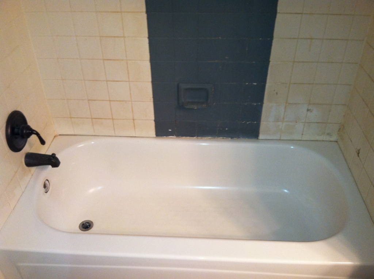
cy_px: 140
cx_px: 187
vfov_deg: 40.6
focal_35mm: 35
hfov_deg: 52.7
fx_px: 378
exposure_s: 1/15
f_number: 2.8
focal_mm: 3.85
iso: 160
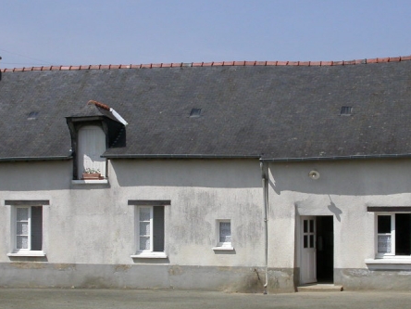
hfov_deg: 22.8
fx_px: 1021
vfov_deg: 17.1
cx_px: 215
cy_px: 206
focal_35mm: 86
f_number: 6.8
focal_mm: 11.6
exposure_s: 1/619
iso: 100
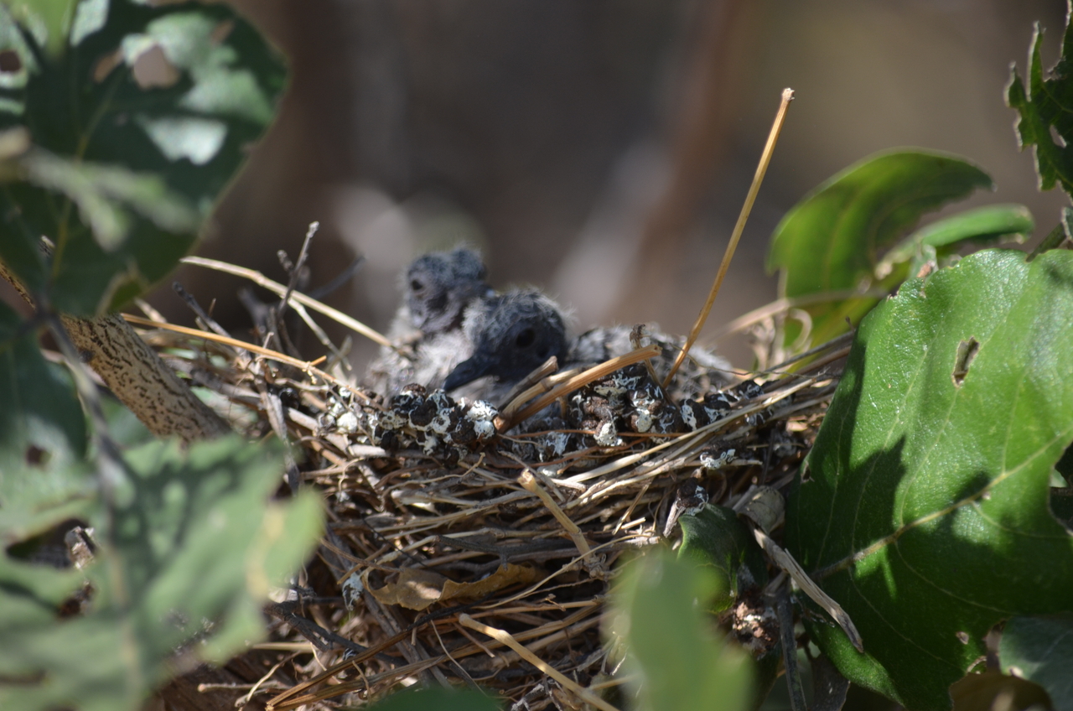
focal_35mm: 450
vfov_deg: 3.0
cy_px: 356
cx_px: 536
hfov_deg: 4.6
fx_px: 13386
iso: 280
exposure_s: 1/500
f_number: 5.6
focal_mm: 300
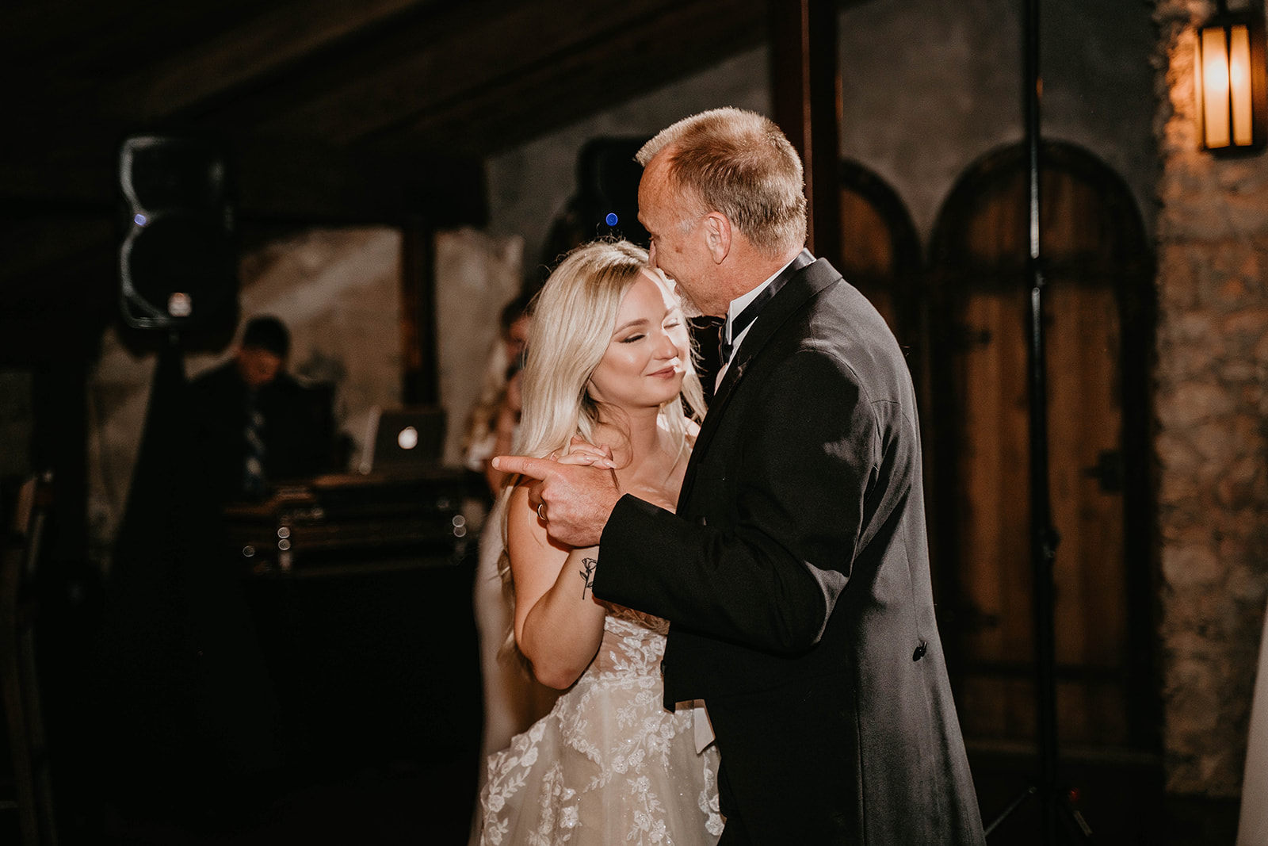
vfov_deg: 19.2
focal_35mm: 71
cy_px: 423
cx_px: 634
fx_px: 2501
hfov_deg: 28.5
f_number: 2.8
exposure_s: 1/250
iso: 800
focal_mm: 71
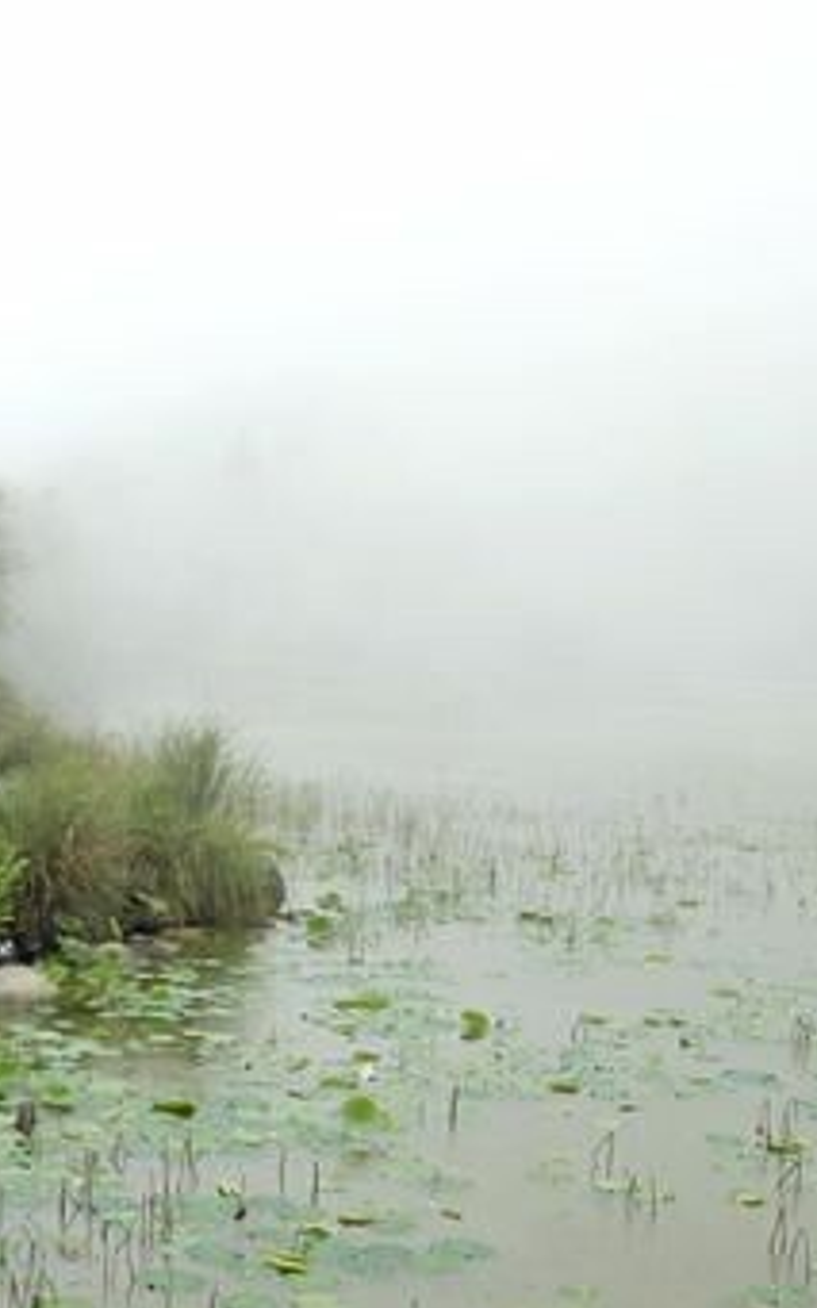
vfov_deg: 35.4
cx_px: 115
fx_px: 1996
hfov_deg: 22.7
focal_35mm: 56
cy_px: 995
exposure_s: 1/125
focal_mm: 10.9
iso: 200
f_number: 2.2
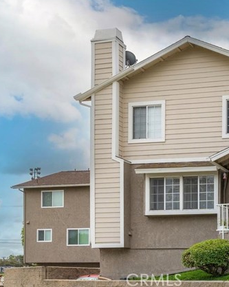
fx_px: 416
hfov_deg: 30.2
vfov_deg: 38.1
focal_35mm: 49
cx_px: 179
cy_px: 143
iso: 125
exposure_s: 1/640
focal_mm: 23
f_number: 4.5
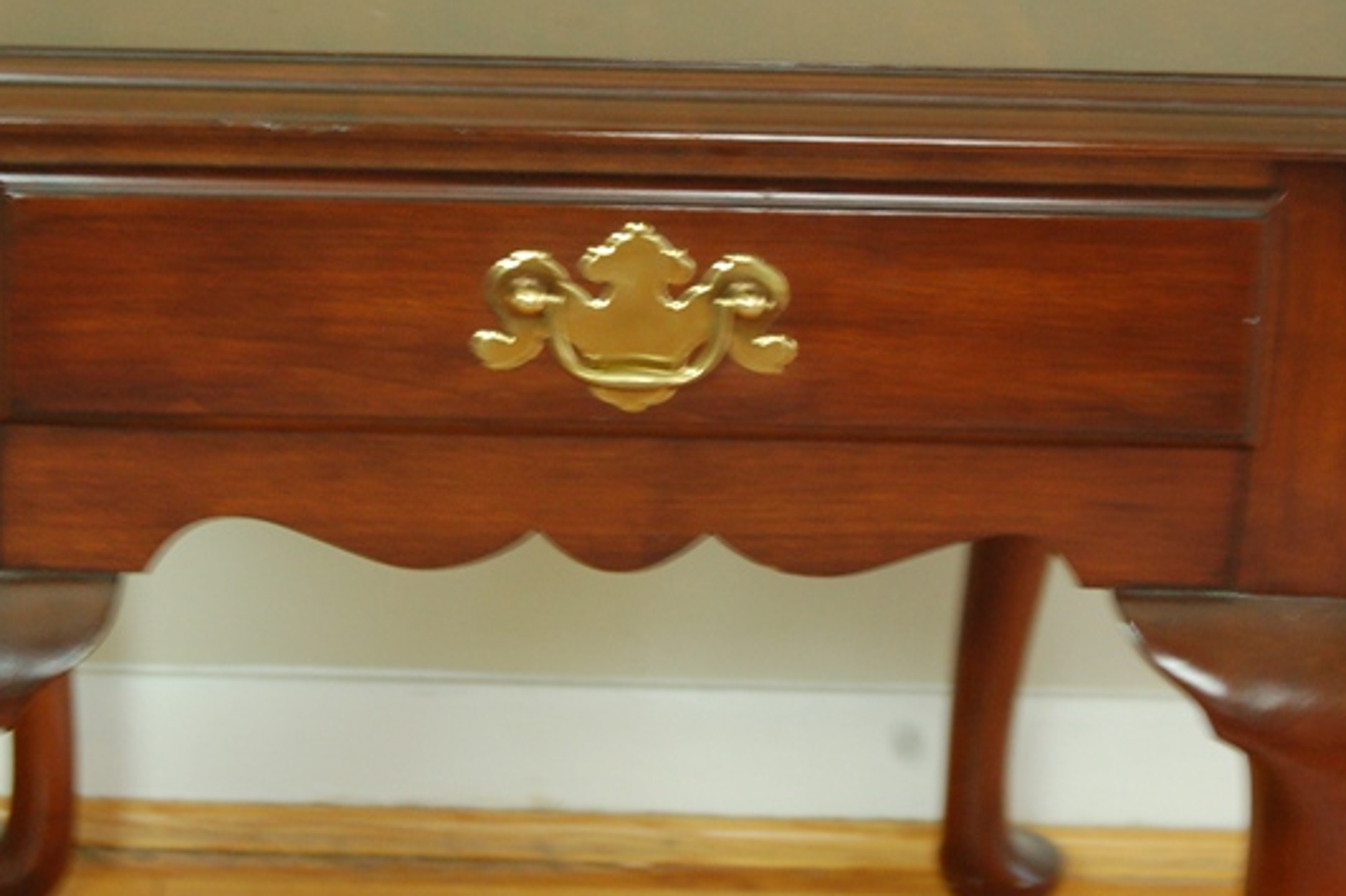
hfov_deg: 17.5
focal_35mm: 117
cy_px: 324
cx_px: 539
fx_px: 4372
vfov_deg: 11.7
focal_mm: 46
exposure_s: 1/10
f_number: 5.3
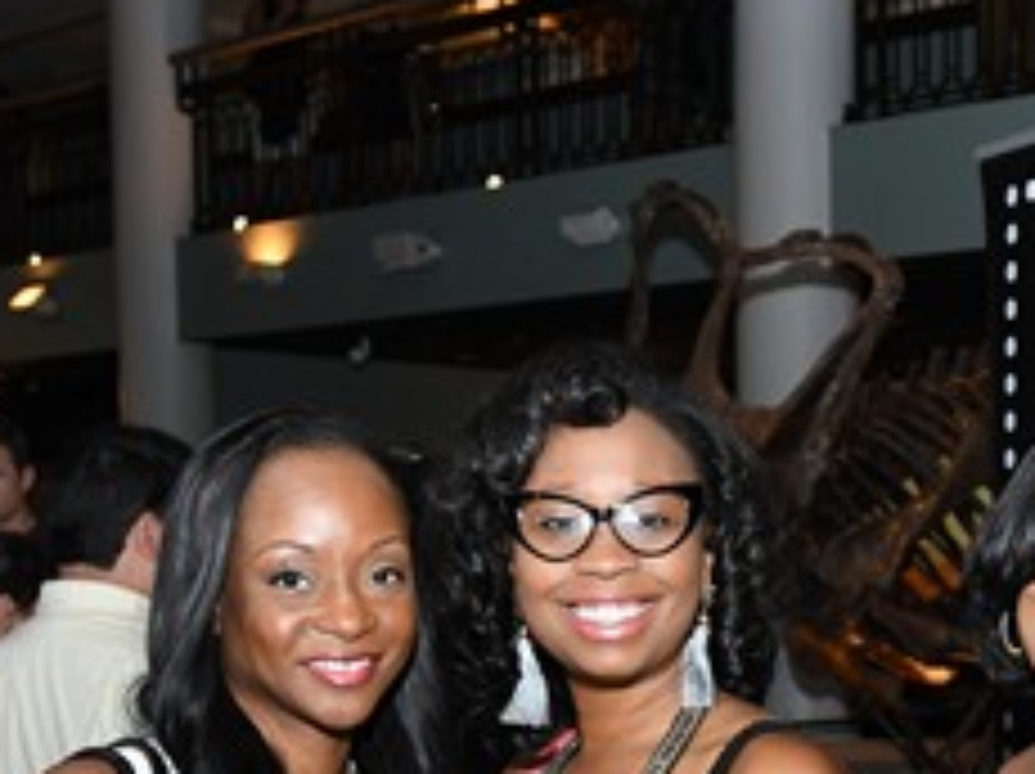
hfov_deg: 25.1
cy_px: 785
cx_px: 886
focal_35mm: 76
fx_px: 2270
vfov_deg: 18.8
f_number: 3.5
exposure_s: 1/125
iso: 800
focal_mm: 22
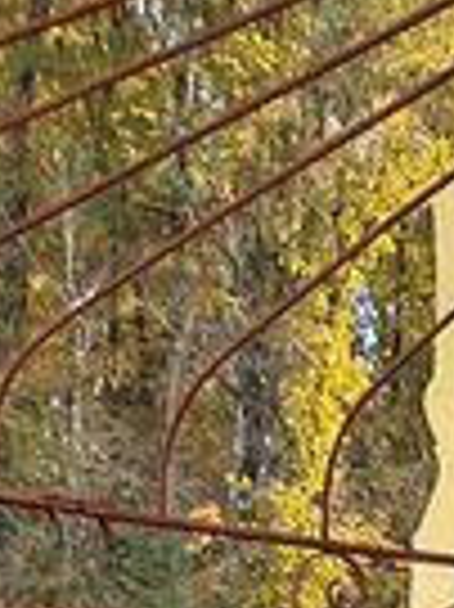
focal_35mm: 200
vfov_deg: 7.8
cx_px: 1146
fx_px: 3503
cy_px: 2153
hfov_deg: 6.9
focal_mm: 4
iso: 50
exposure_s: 1/60
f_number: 1.8
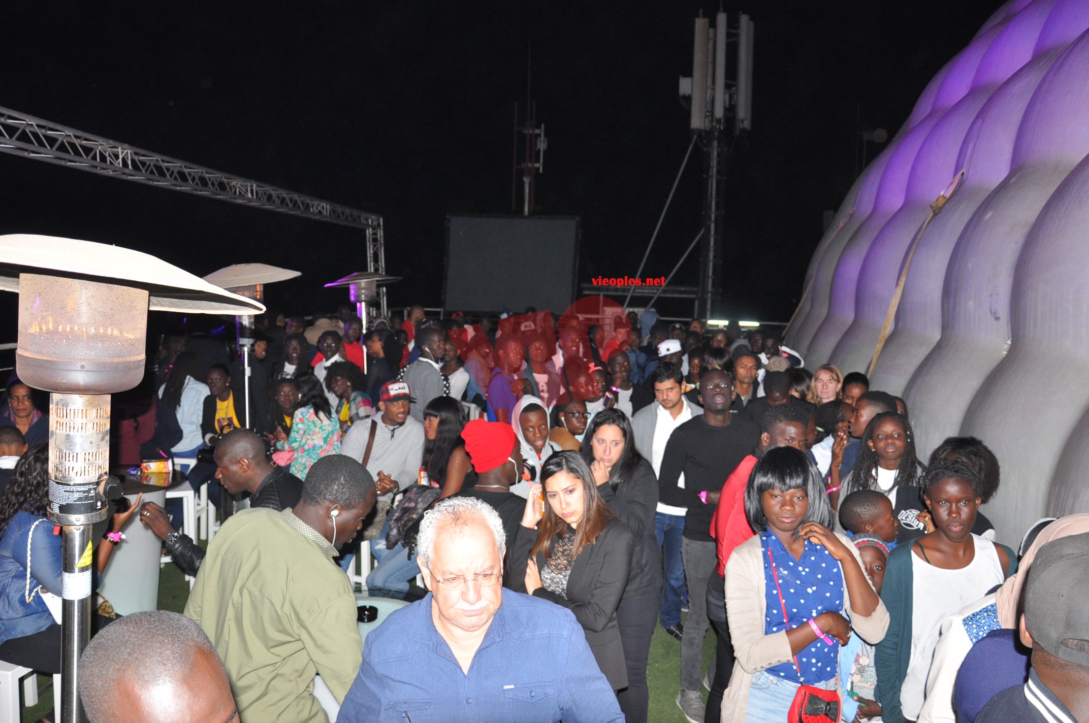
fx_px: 816
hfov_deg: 67.4
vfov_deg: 47.8
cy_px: 362
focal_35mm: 27
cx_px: 544
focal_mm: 18
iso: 640
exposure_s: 1/60
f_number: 4
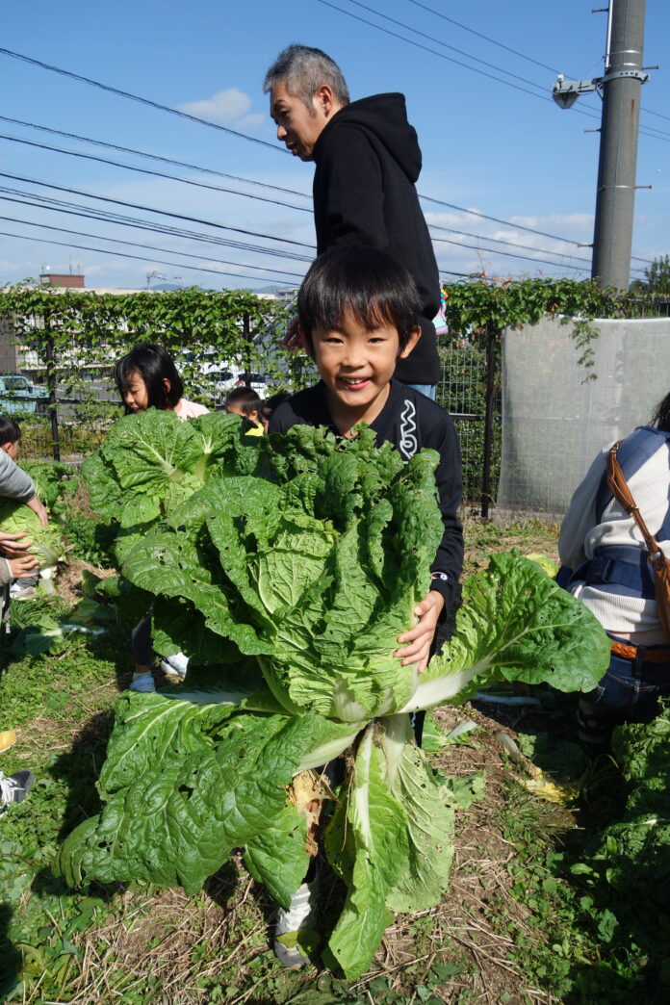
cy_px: 502
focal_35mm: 28
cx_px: 335
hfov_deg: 46.4
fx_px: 782
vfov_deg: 65.5
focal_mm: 10.4
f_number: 5.6
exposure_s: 1/500
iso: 125
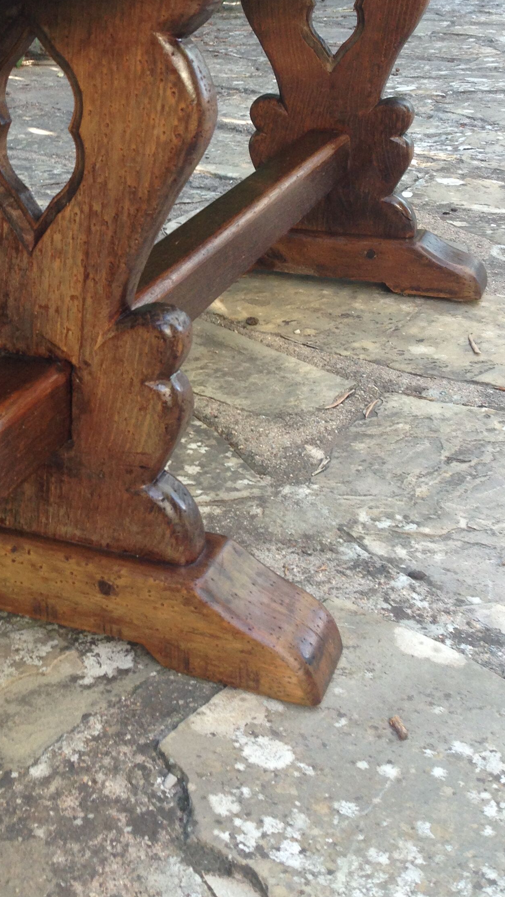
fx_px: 1262
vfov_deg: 38.4
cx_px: 41
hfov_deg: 22.0
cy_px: 256
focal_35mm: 53
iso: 64
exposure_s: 1/60
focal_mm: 4.12
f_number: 2.4
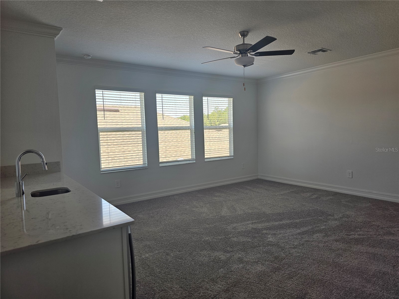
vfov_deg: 58.9
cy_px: 150
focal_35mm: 23
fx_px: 265
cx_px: 200
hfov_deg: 73.9
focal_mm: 6.3
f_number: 1.7
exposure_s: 1/120
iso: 40
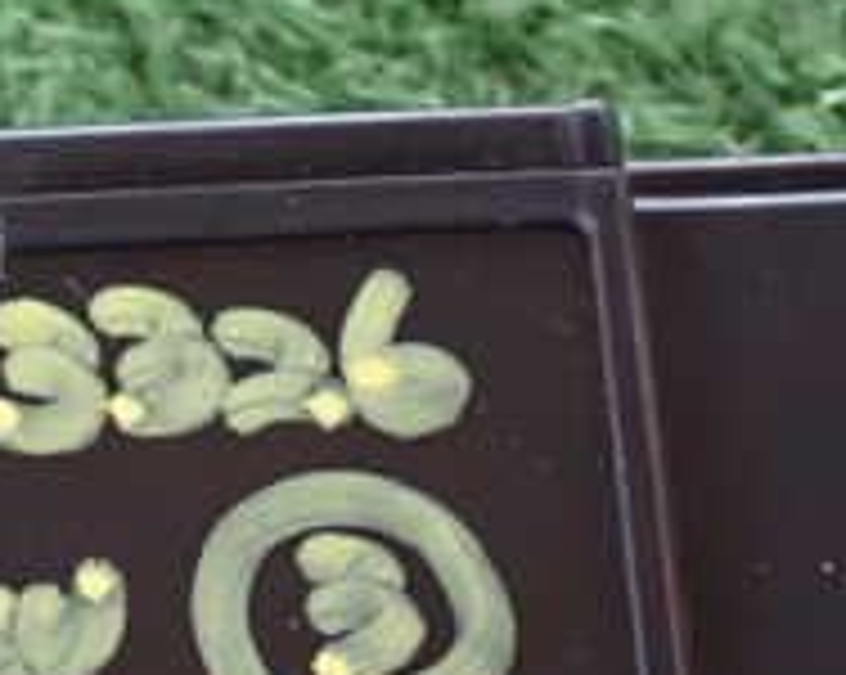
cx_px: 256
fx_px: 3902
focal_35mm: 156
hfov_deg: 12.4
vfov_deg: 9.8
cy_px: 598
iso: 800
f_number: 3.2
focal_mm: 9.01
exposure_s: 1/20
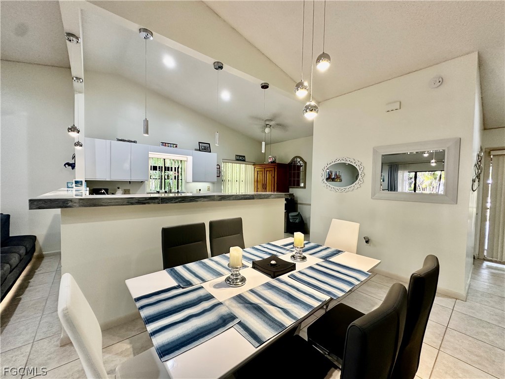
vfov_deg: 85.7
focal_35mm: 14
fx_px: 204
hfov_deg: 102.1
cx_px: 252
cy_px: 190
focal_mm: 2.22
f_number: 2.2
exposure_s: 1/60
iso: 160
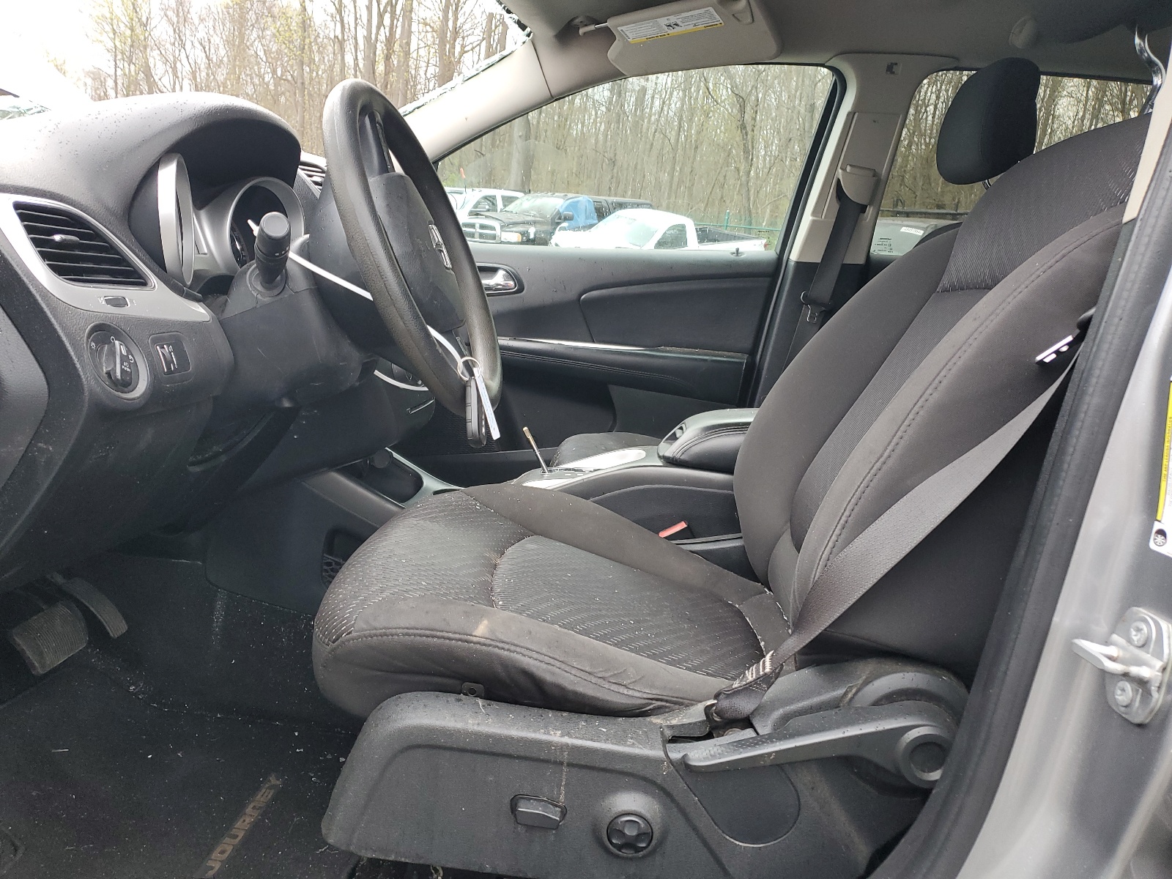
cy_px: 440
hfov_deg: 67.3
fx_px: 880
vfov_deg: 53.1
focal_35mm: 26
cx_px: 586
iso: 82
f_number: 1.5
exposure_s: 1/120
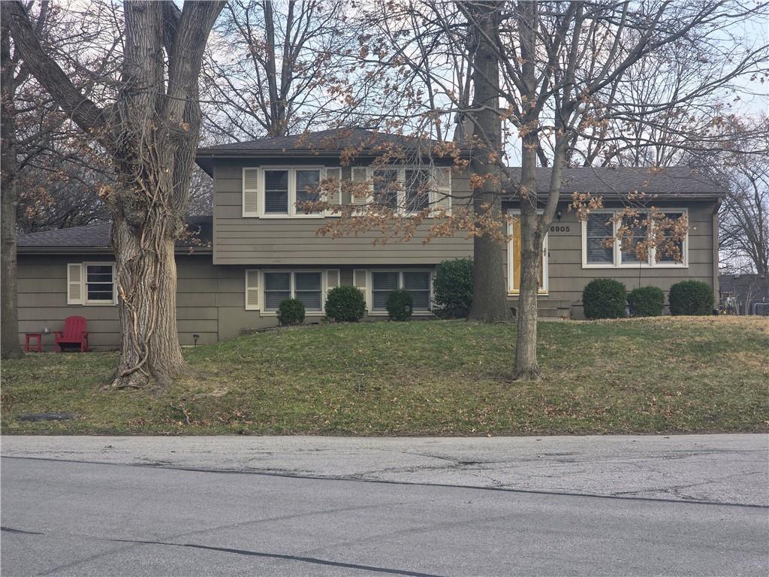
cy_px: 288
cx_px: 384
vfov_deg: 21.3
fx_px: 1533
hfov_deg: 28.2
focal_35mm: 69
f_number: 2.4
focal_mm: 7.9
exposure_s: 1/401
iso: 50
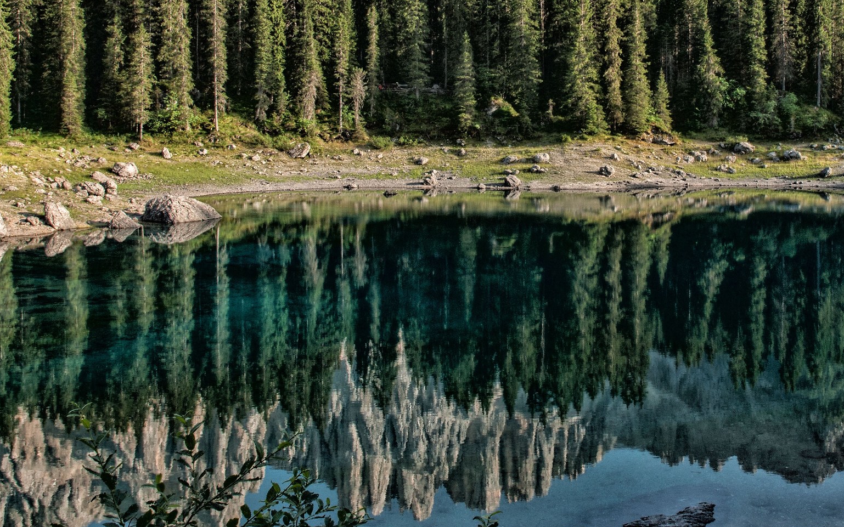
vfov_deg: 29.2
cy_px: 111
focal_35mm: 43
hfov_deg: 45.7
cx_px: 544
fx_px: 989
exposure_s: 1/30
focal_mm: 18
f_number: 13
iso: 100
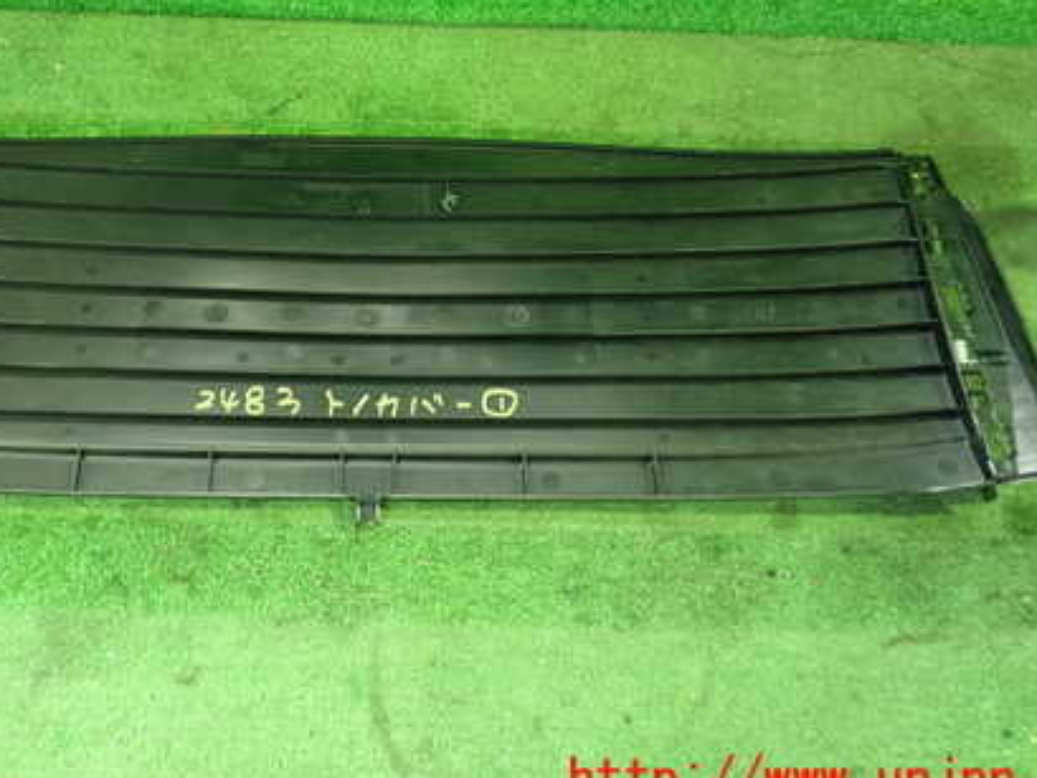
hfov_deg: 42.6
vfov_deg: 32.5
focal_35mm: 44
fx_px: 1319
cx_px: 380
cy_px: 243
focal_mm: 5.5
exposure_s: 1/30
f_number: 2.3
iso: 800
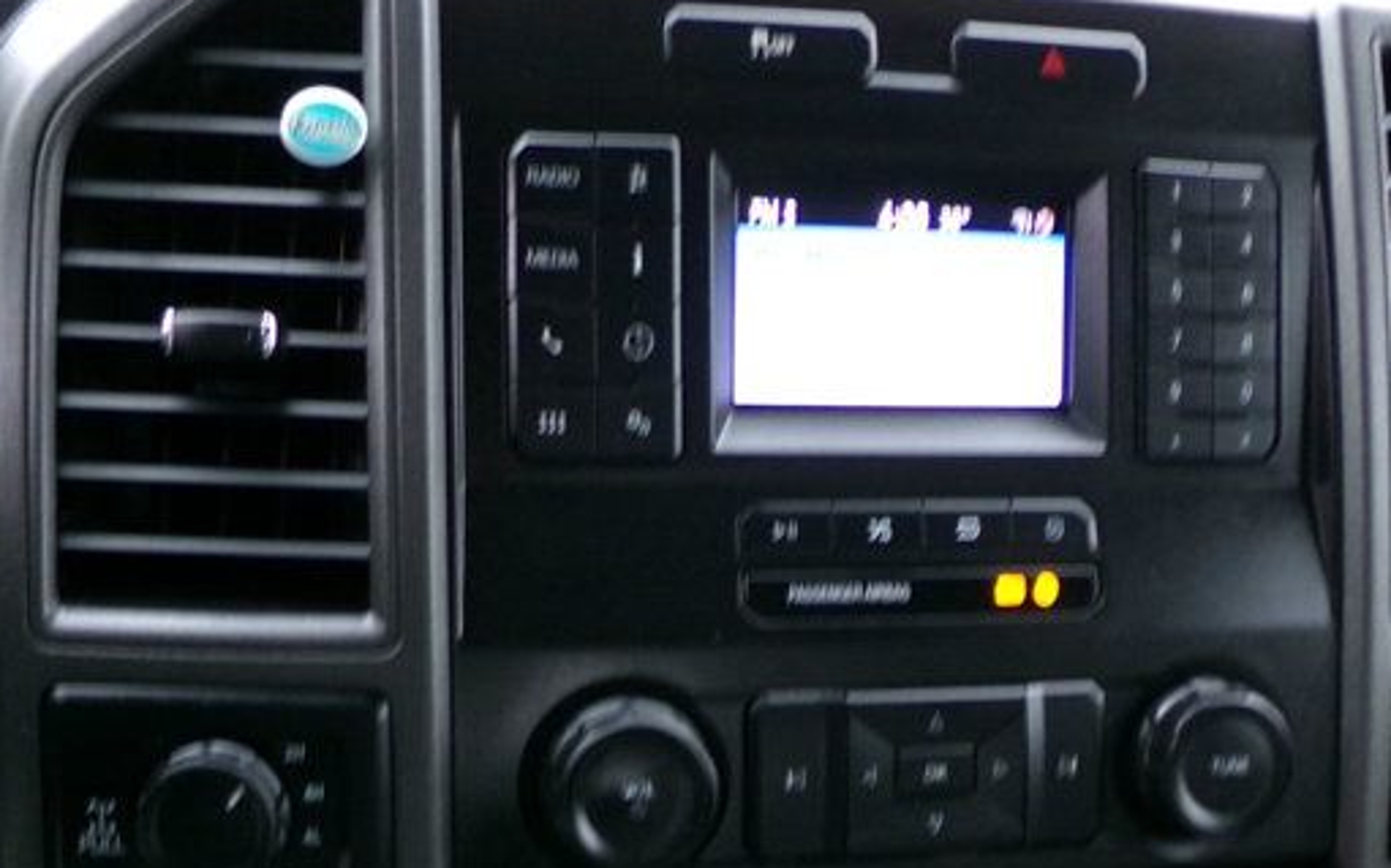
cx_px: 759
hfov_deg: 39.5
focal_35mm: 51
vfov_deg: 25.1
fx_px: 1933
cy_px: 623
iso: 338
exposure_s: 1/17
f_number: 3.7
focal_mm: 4.3
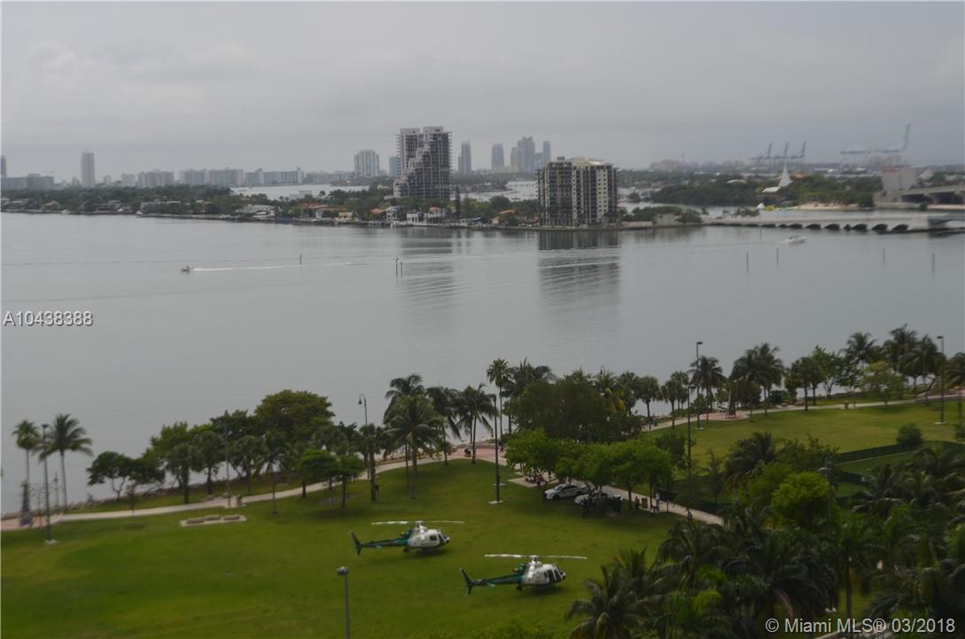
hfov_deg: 33.5
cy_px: 320
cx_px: 482
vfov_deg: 22.5
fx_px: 1605
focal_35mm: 60
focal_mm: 40
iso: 100
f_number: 9
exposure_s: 1/320
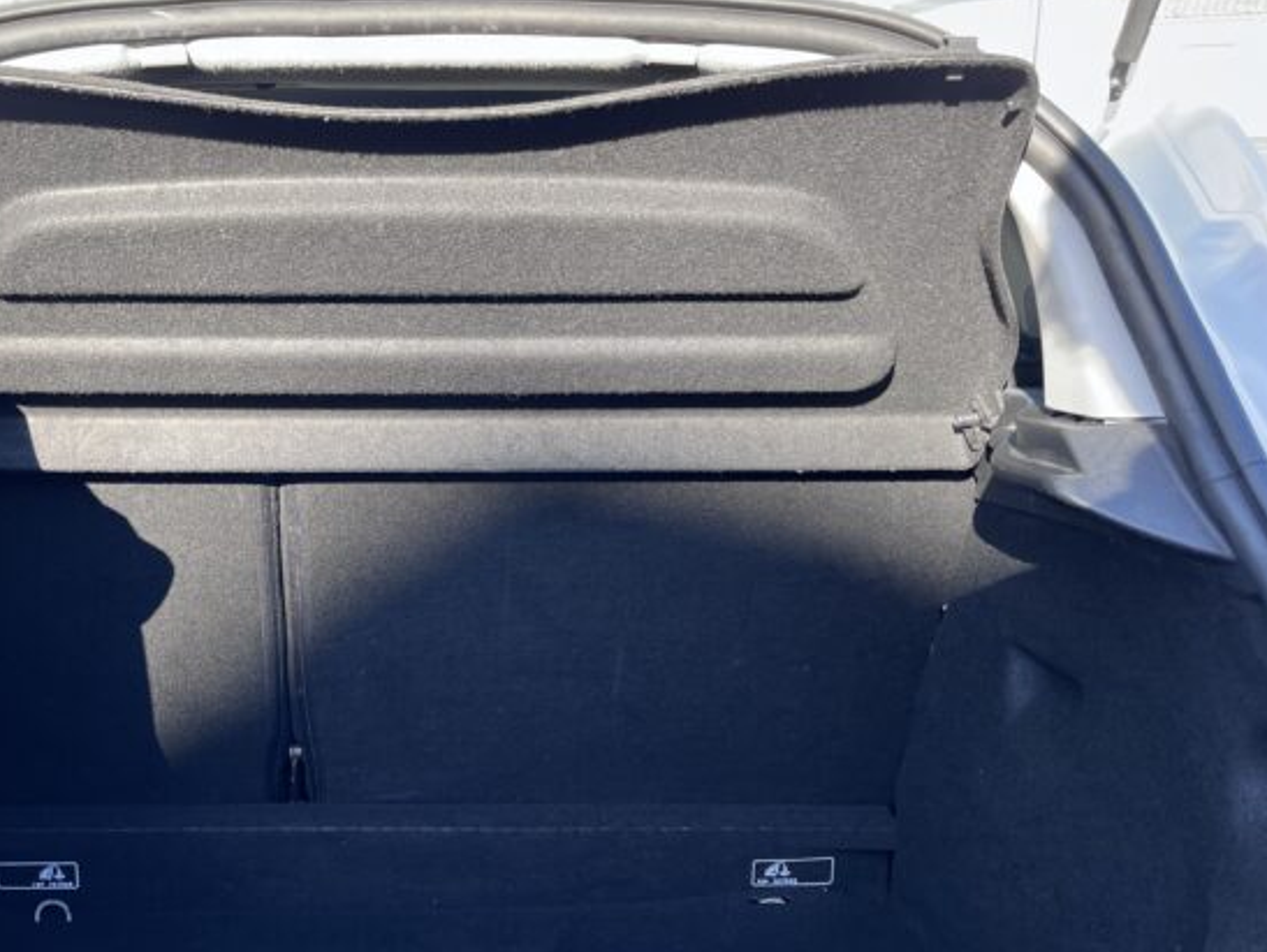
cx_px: 387
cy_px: 535
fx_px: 1392
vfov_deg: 37.7
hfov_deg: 47.8
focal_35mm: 38
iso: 40
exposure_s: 1/165
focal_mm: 5.1
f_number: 1.6
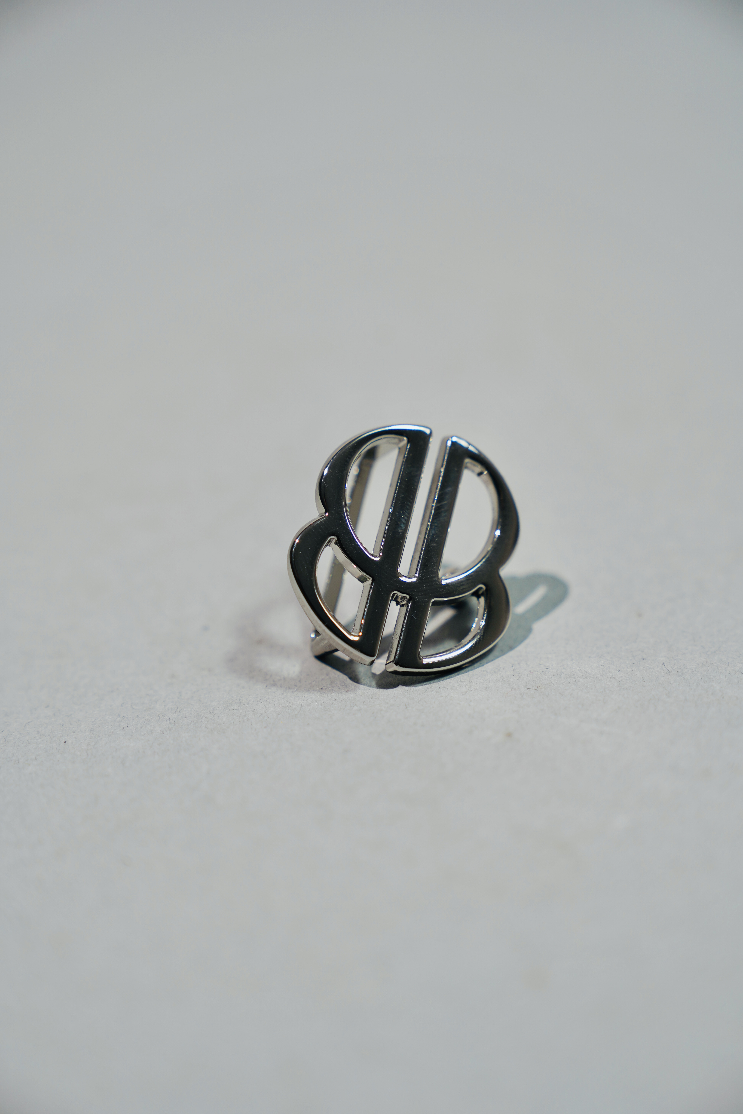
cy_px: 557
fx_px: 2167
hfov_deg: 19.5
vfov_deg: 28.8
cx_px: 372
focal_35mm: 70
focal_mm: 70
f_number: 4
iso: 160
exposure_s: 1/200
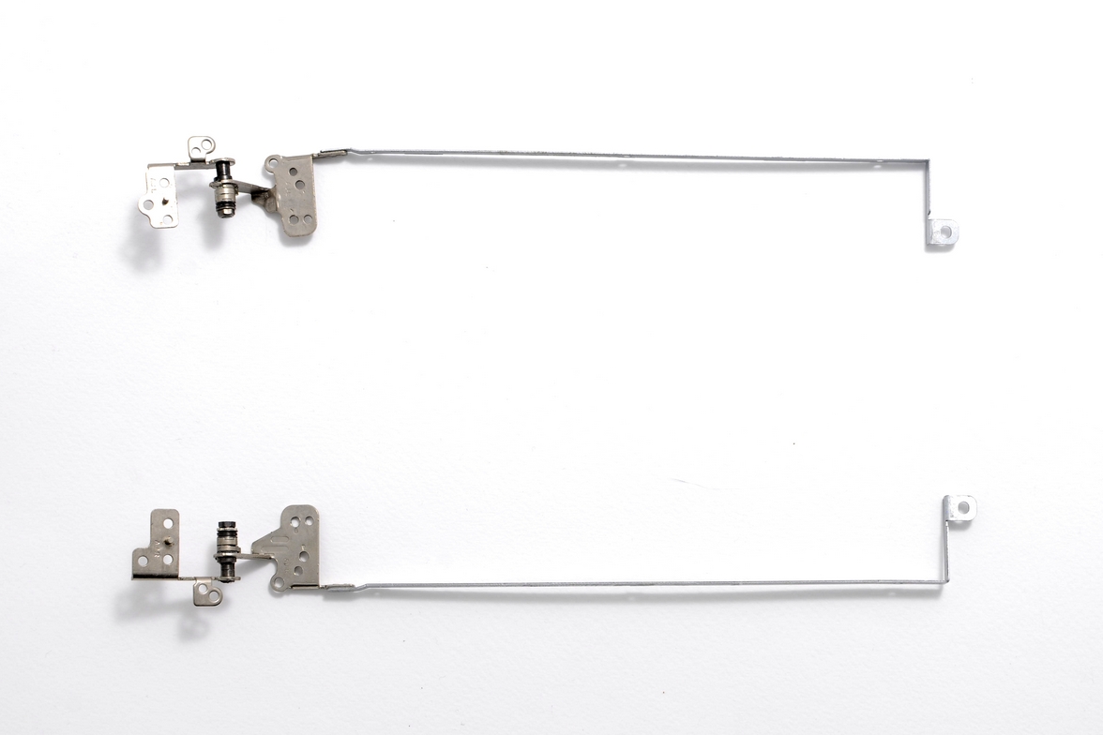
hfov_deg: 37.2
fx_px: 1639
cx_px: 556
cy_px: 369
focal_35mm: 54
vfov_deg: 25.3
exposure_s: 1/25
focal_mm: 35
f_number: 7.1
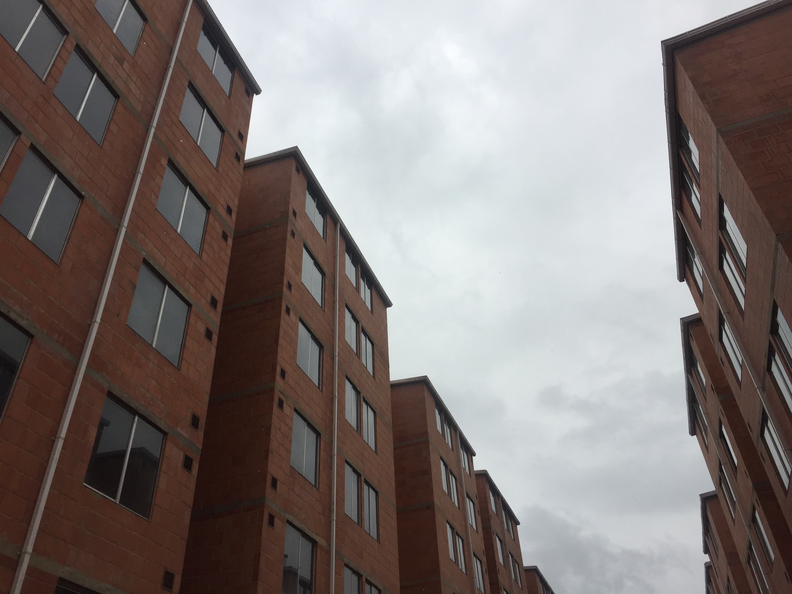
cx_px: 396
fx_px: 664
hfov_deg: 61.7
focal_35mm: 29
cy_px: 297
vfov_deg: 48.2
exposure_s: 1/5650
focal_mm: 4.15
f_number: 2.2
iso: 32
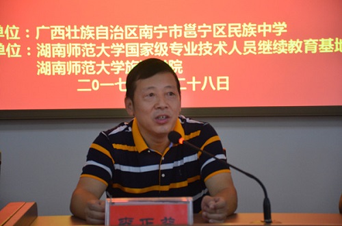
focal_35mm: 135
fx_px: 1278
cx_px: 171
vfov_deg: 10.1
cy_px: 113
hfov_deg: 15.2
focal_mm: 90
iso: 1600
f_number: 5.3
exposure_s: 1/40
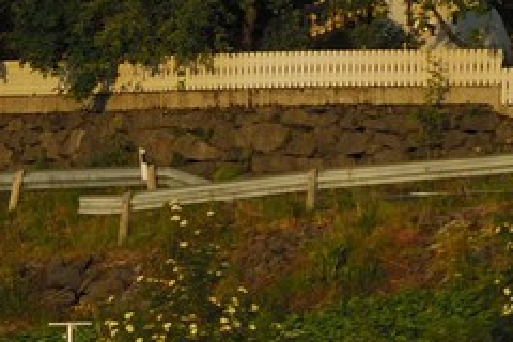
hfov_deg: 1.0
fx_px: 28441
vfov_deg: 0.7
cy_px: 483
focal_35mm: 1996
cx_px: -1071
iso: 100
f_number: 10
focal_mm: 200
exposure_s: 1/100
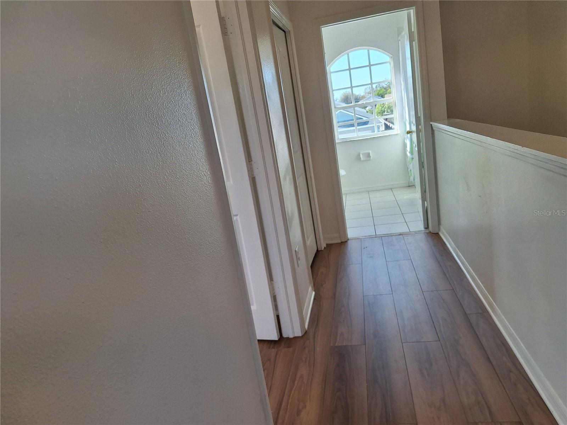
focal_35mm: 23
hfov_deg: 73.9
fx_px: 377
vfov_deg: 58.9
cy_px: 212
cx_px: 284
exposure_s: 1/305
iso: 40
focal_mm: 5.54
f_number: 1.8
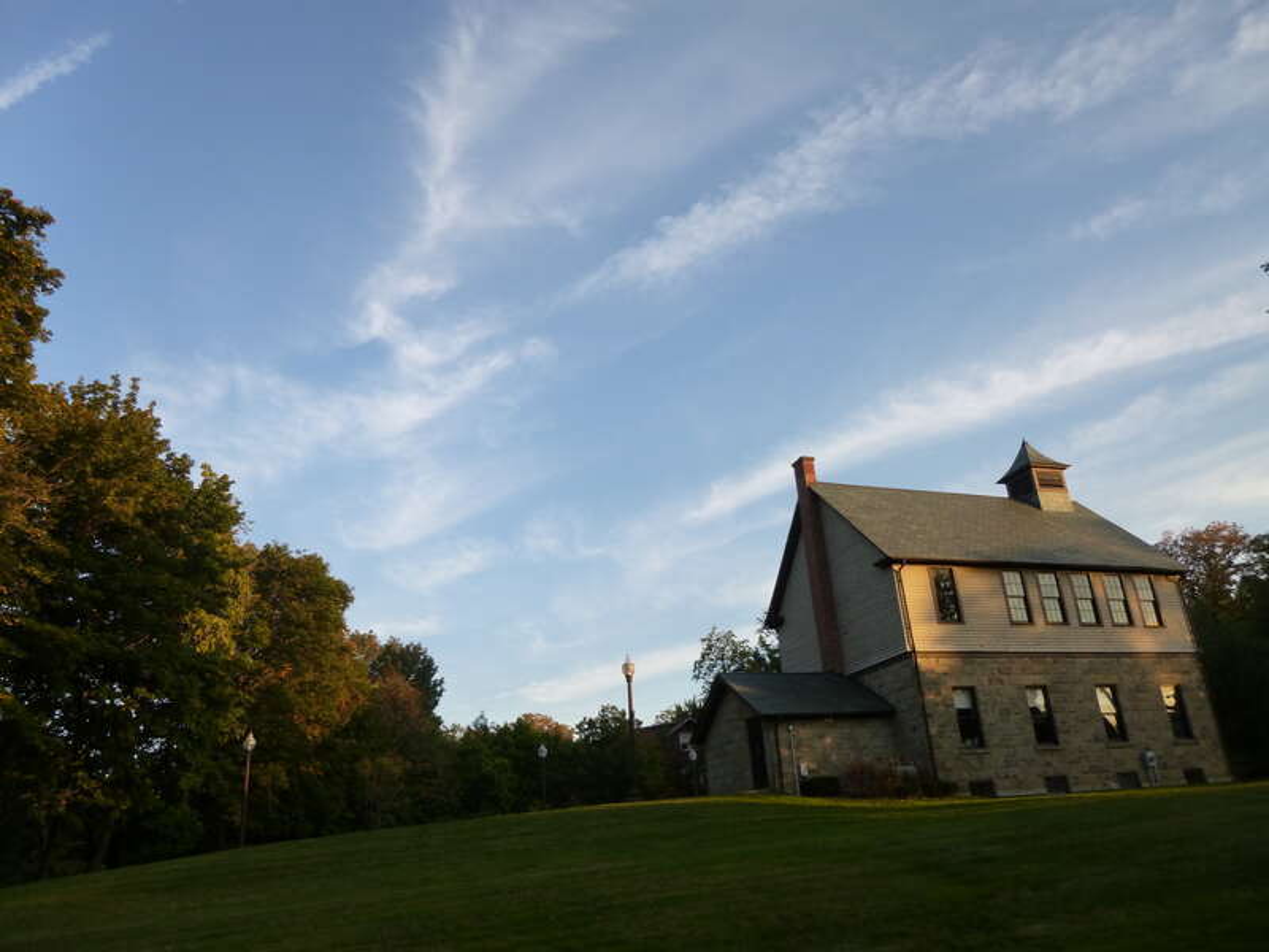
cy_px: 476
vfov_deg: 54.9
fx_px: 916
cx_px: 634
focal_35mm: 25
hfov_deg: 69.4
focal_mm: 4.5
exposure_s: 1/250
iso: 160
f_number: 3.1
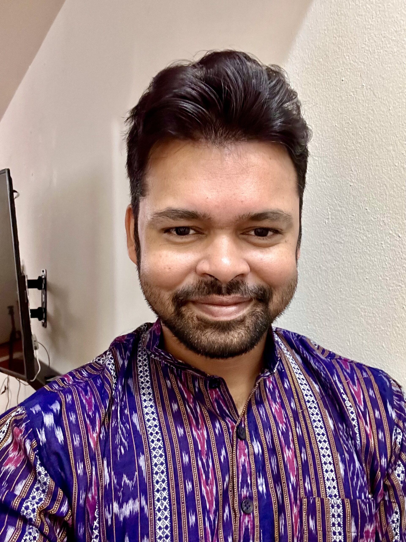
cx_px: 203
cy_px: 271
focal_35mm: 30
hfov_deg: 46.8
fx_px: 469
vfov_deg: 60.0
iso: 500
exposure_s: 1/30
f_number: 1.9
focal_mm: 2.69
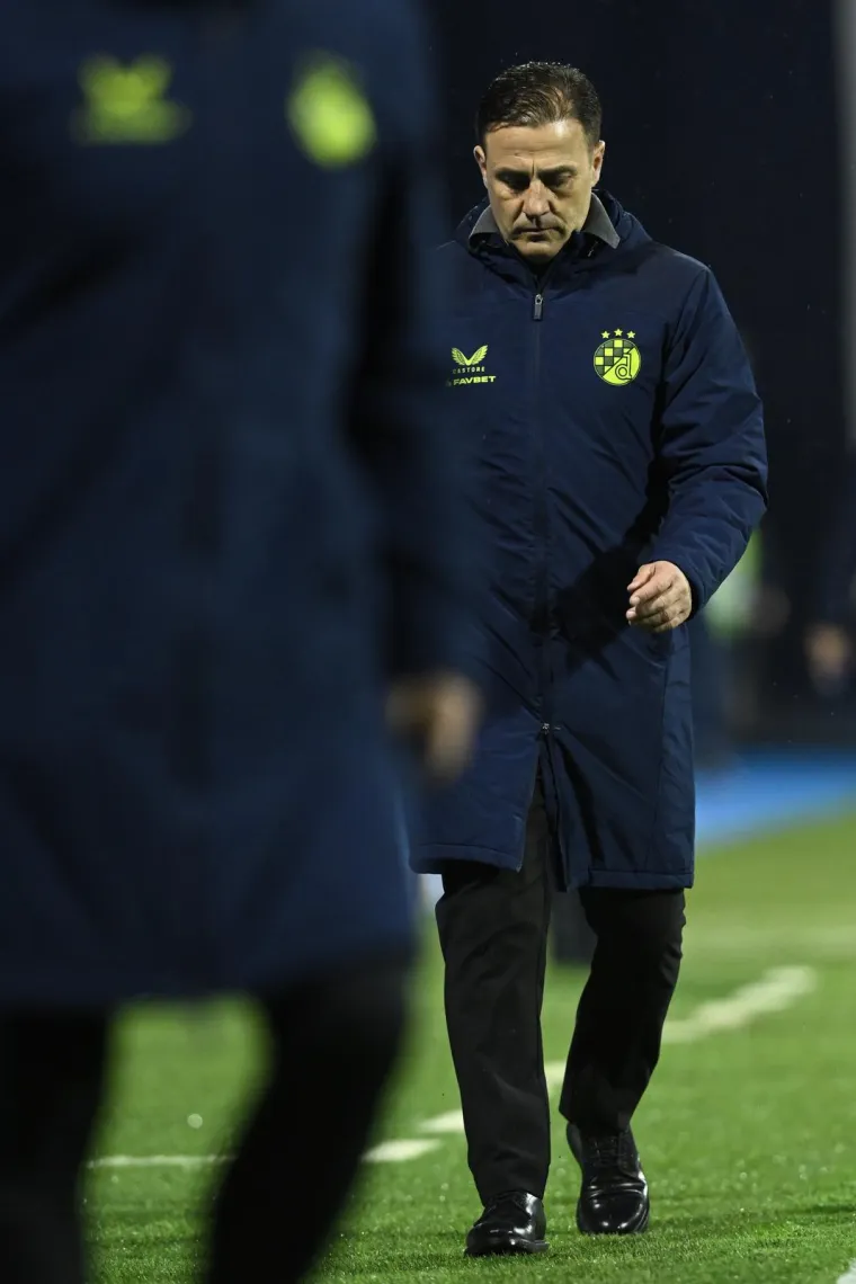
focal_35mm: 400
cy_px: 642
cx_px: 428
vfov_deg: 5.2
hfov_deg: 3.4
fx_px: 14266
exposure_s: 1/800
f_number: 4
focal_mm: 400
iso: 4000
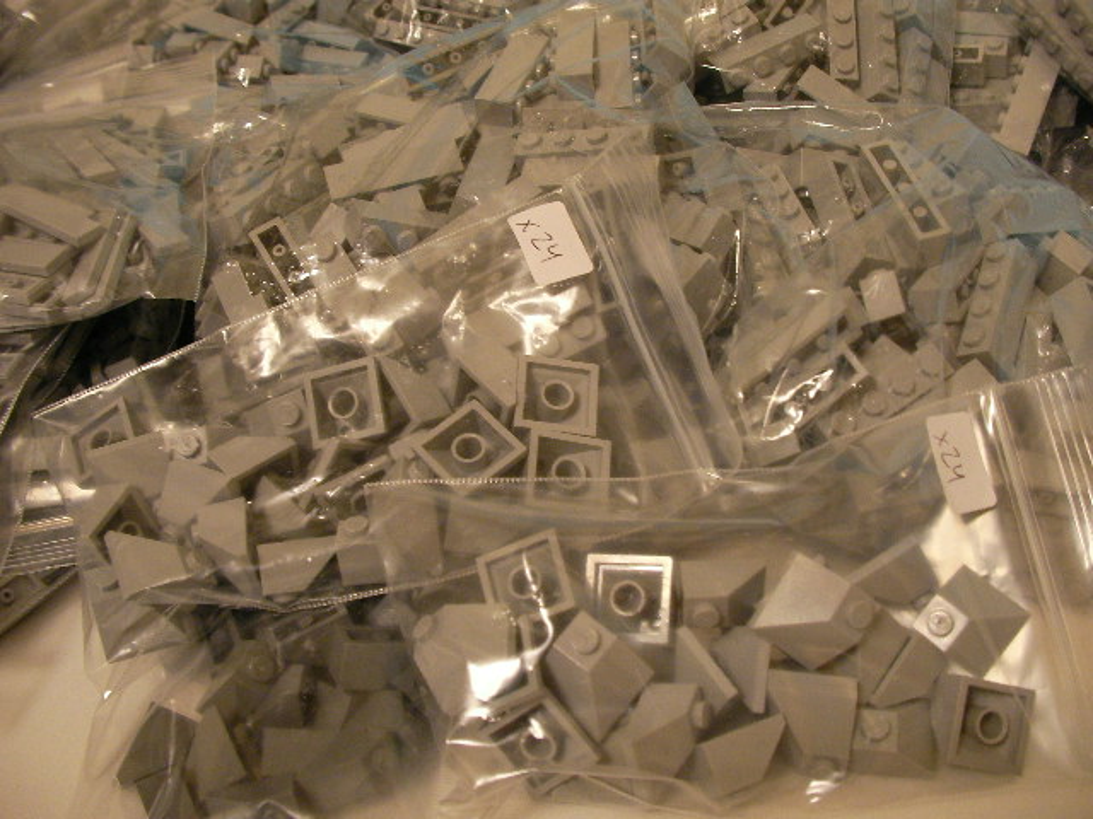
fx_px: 1200
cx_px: 546
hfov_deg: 49.0
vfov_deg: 37.7
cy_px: 410
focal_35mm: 38
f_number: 3.5
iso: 200
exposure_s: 1/7
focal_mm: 6.3
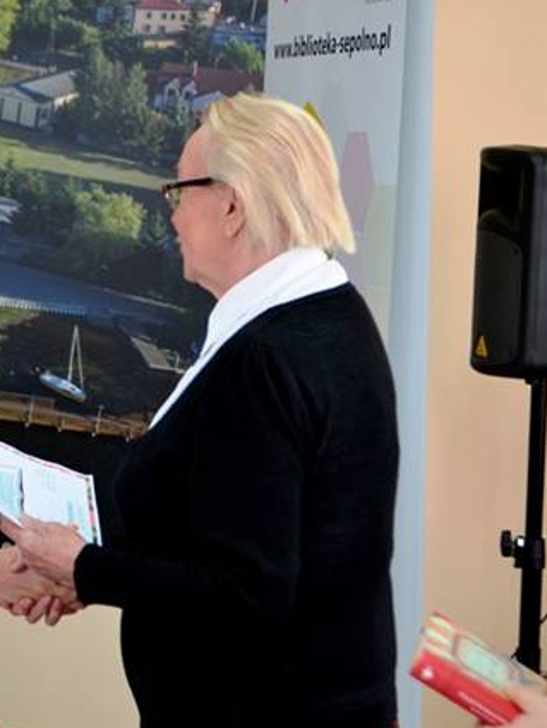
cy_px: 351
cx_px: 94
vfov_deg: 20.6
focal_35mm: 95
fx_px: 2001
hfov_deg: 15.4
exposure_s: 1/60
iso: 800
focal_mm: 40
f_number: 5.3
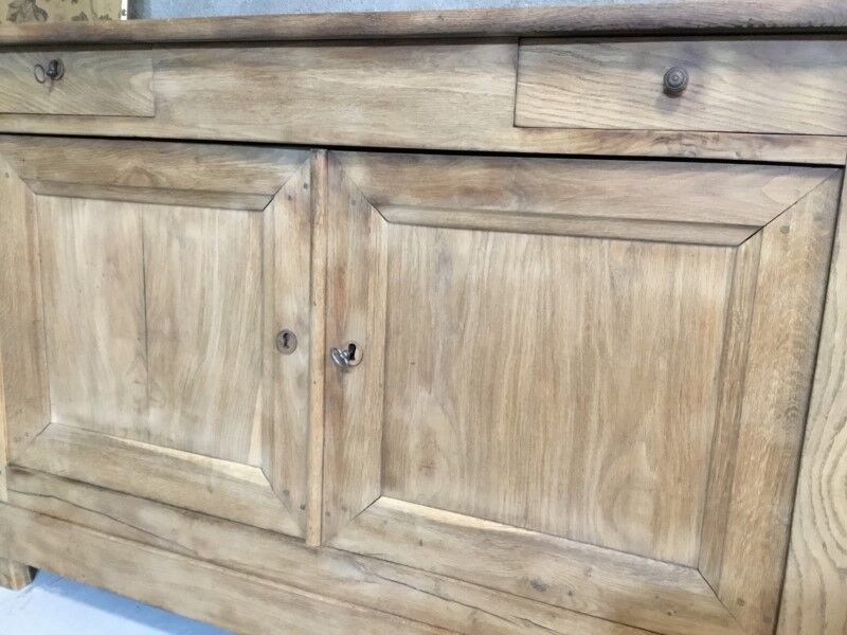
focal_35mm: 31
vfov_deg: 45.4
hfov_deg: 58.4
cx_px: 424
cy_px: 318
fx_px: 759
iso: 250
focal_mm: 3.3
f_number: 2.4
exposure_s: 1/17
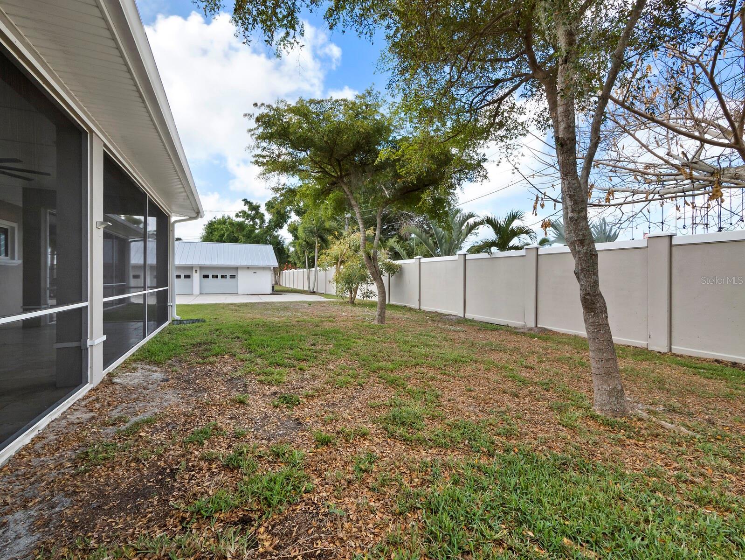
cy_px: 280
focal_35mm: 14
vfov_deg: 85.7
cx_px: 372
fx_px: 301
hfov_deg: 102.0
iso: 400
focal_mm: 7
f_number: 11
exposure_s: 1/125
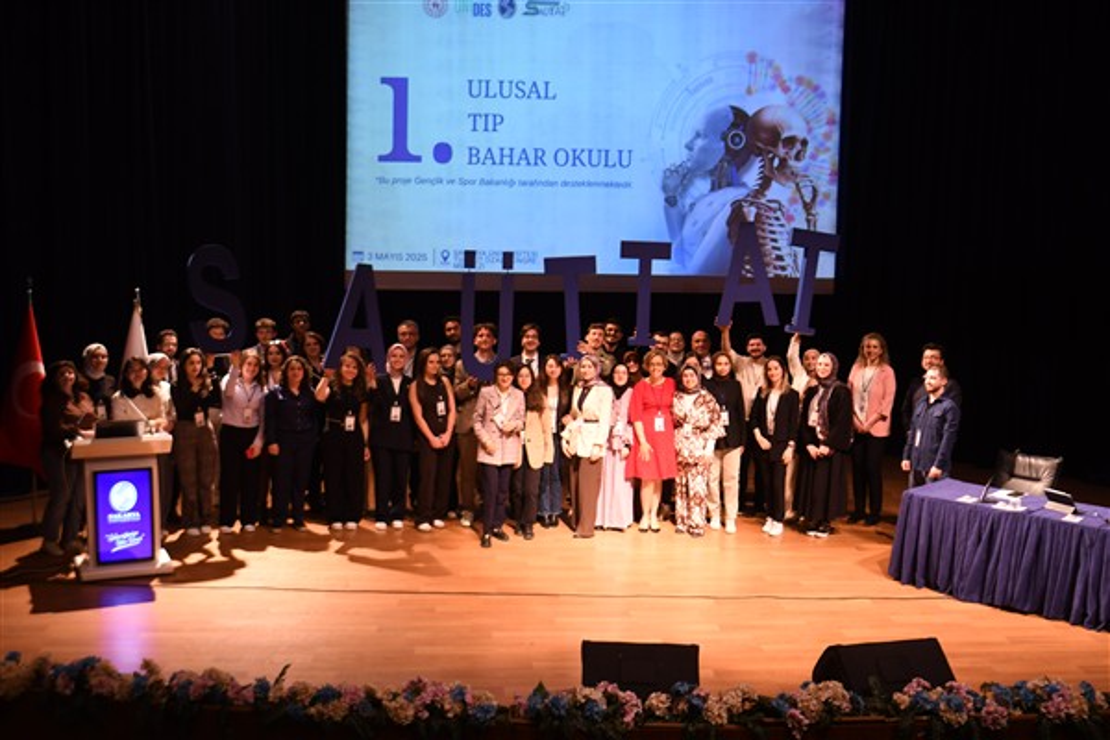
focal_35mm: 43
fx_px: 1326
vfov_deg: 31.2
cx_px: 555
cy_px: 370
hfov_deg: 45.4
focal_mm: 29
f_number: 3.2
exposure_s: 1/50
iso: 500
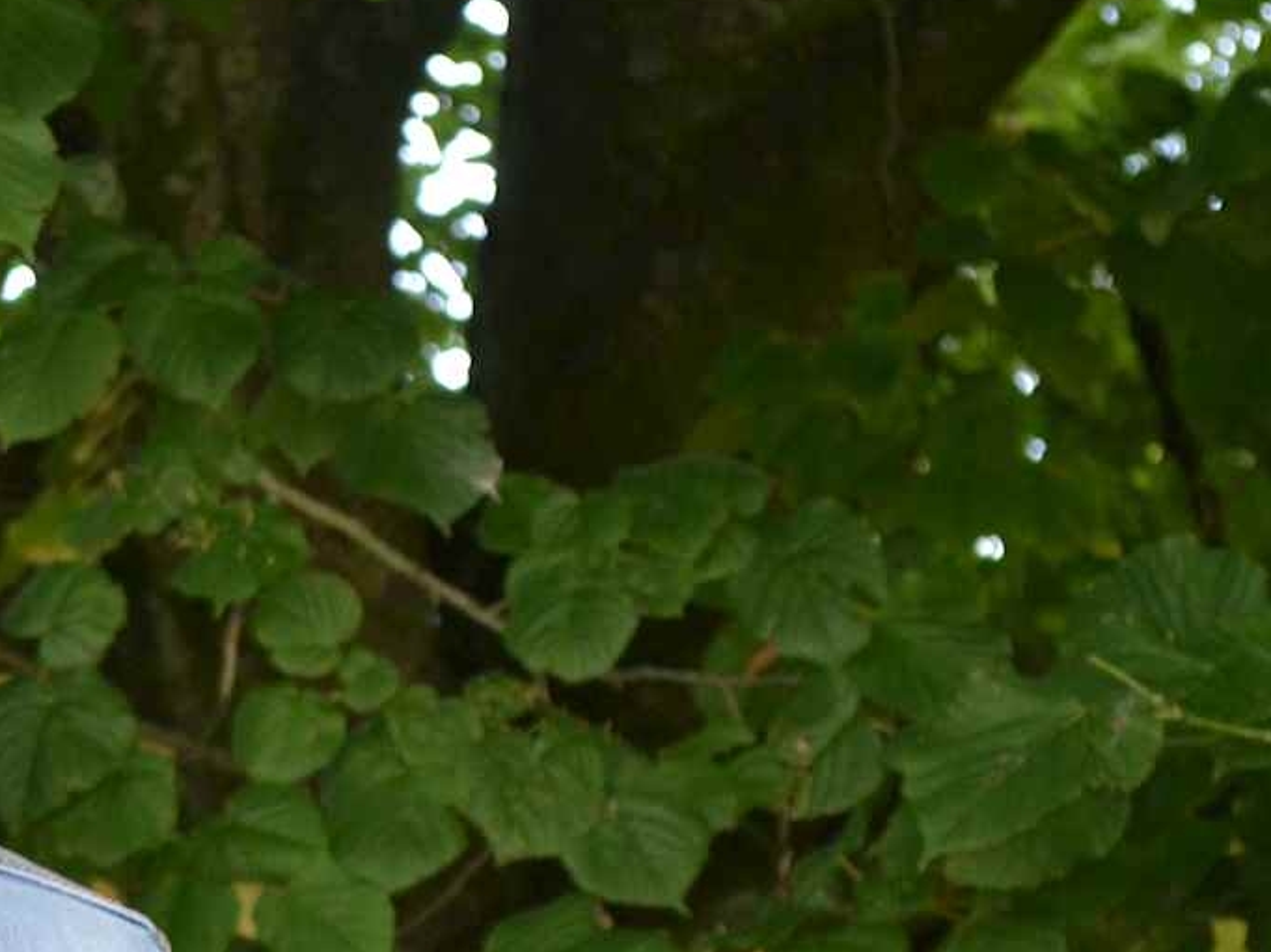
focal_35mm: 223
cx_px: -216
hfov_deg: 8.8
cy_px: 896
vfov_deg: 6.6
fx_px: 8198
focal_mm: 55
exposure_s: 1/60
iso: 720
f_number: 5.6
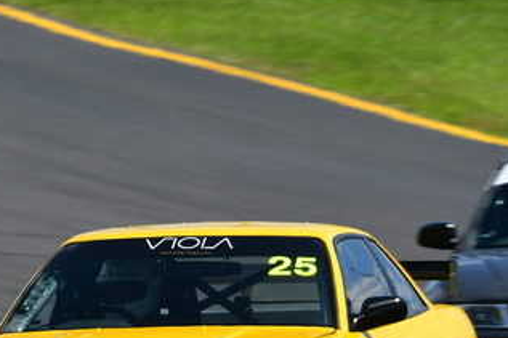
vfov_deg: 0.9
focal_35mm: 1590
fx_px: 22424
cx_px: 208
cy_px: 264
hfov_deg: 1.3
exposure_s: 1/125
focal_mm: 420
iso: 100
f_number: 14
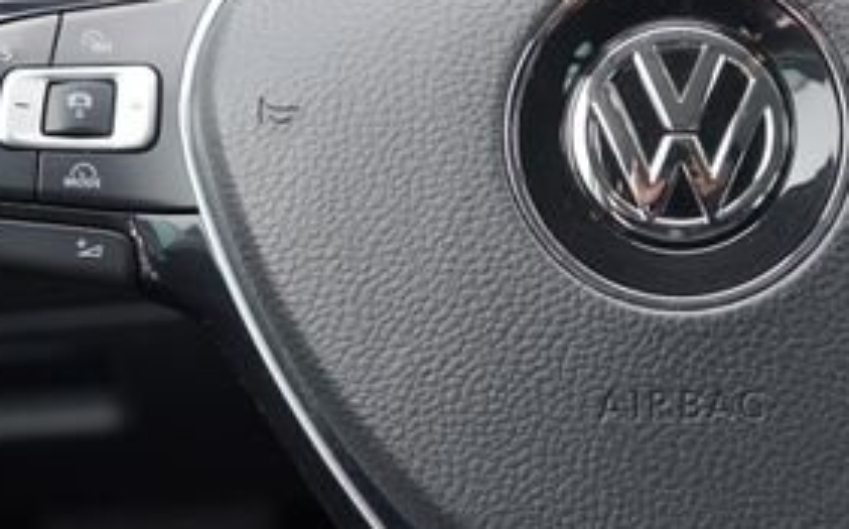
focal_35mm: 119
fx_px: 2751
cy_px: 95
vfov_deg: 10.9
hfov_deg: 17.4
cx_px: 680
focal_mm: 32
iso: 125
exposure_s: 1/40
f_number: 2.8
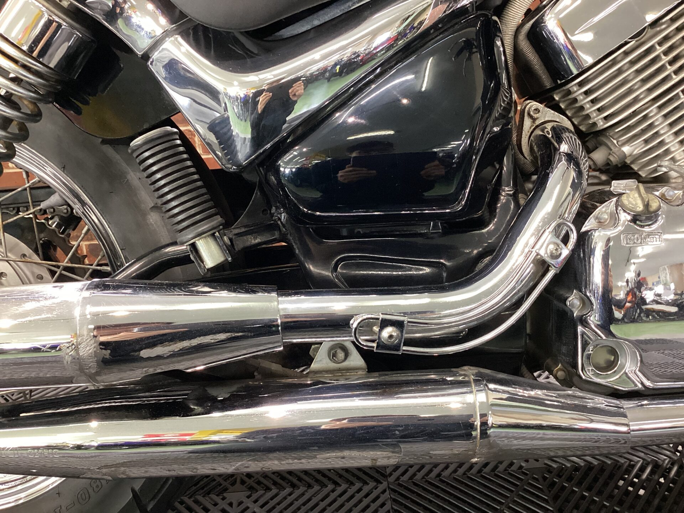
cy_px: 256
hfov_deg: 58.4
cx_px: 342
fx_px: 613
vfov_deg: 45.4
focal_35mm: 31
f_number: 2.4
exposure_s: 1/50
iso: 200
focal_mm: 3.3
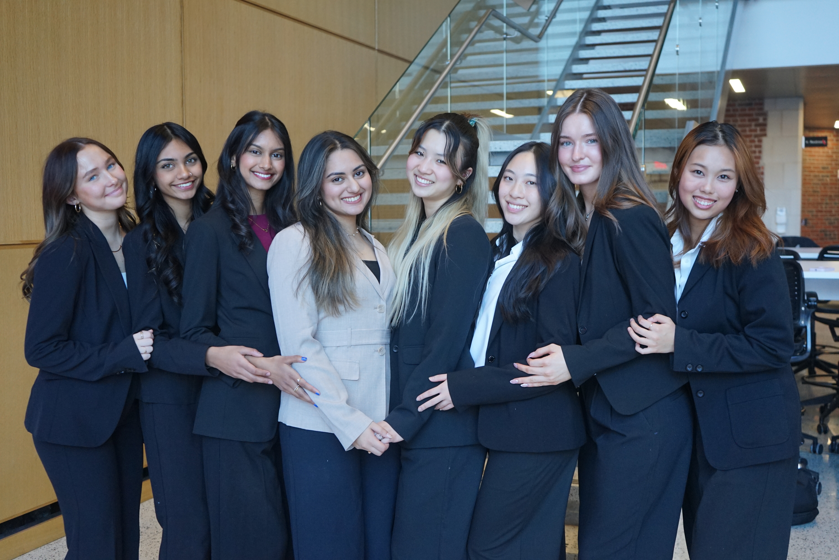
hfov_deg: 48.5
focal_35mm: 40
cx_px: 420
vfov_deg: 33.4
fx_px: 932
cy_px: 280
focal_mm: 40
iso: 1600
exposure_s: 1/160
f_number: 4
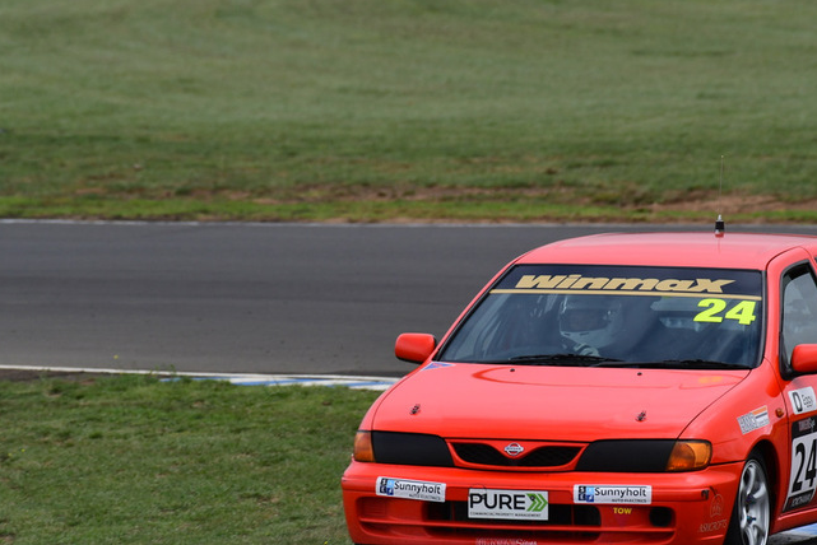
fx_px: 21251
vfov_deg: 1.5
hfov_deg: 2.2
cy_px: 274
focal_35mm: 936
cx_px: 497
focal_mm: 500
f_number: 10
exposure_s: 1/640
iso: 500
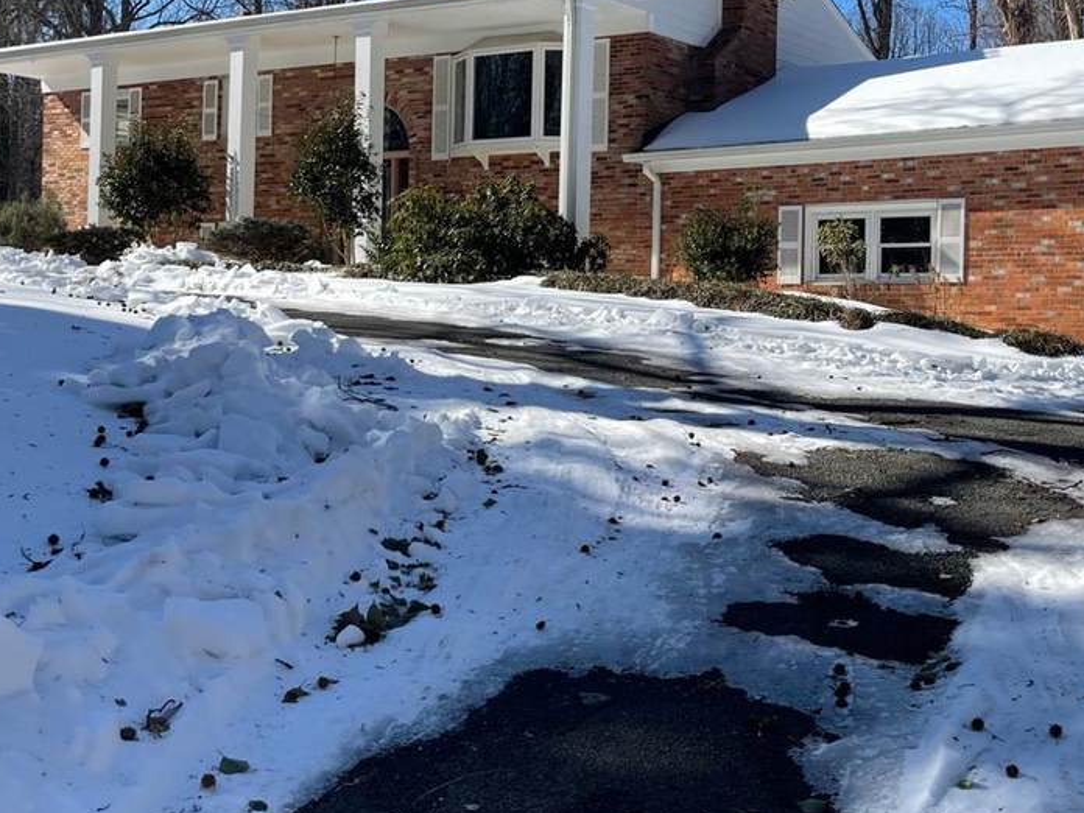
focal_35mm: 46
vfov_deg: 31.4
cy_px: 310
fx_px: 1440
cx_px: 698
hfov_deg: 40.9
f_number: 1.6
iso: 32
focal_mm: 5.1
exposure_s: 1/3257
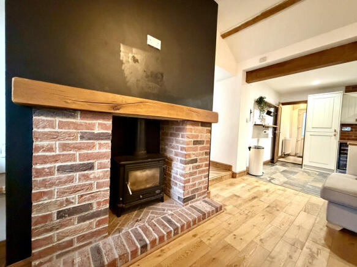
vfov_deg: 85.7
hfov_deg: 102.1
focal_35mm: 14
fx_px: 144
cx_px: 178
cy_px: 134
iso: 1000
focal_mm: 2.22
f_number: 2.2
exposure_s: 1/50
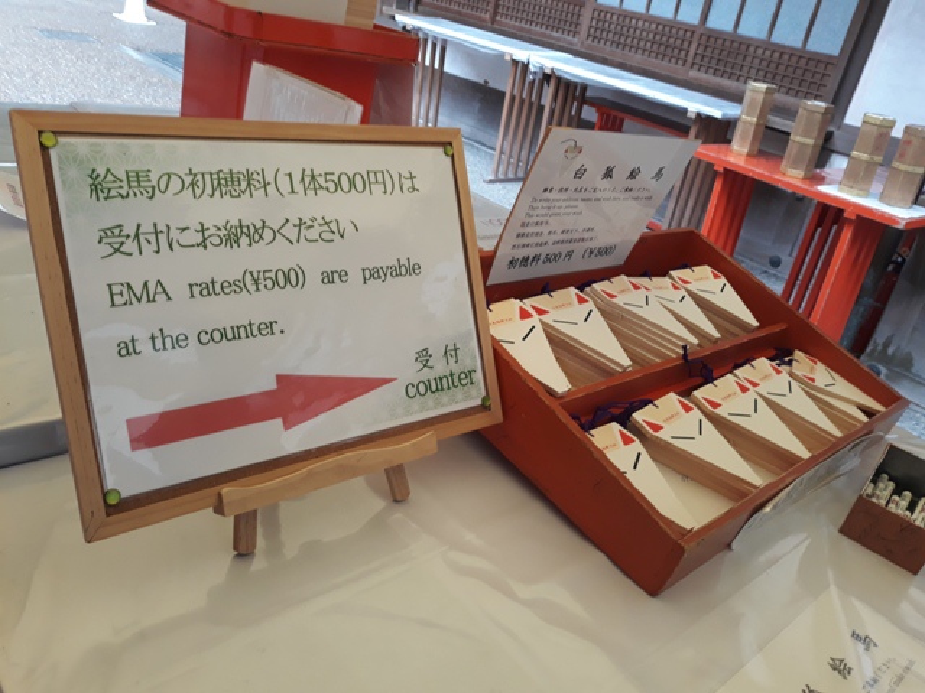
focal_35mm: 27
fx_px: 721
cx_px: 462
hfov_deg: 65.3
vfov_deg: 51.4
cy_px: 346
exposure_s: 1/40
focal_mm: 3.71
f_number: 1.7
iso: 80
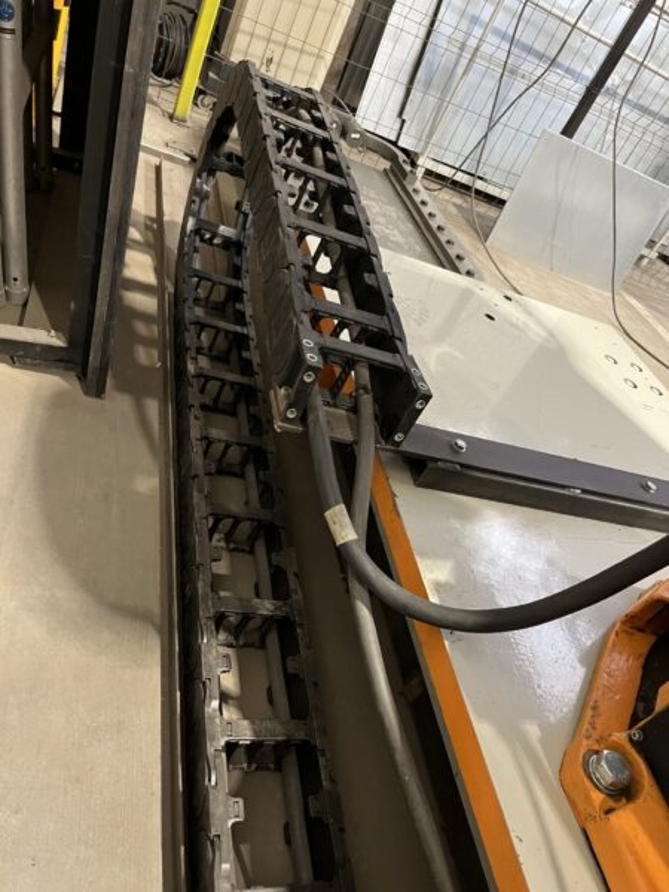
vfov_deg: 67.3
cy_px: 446
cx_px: 334
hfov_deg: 53.1
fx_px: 670
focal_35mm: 26
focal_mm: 5.1
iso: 400
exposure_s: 1/33
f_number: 1.6
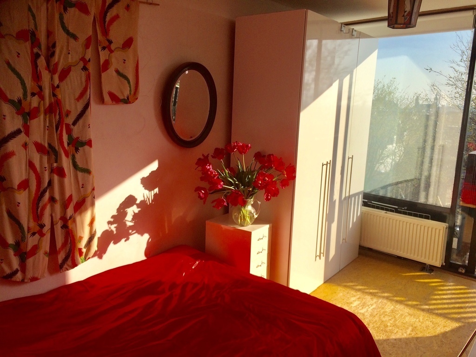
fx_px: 399
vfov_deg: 48.2
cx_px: 238
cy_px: 178
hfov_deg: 61.7
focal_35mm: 29
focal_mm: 4.15
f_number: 2.2
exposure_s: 1/1520
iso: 32
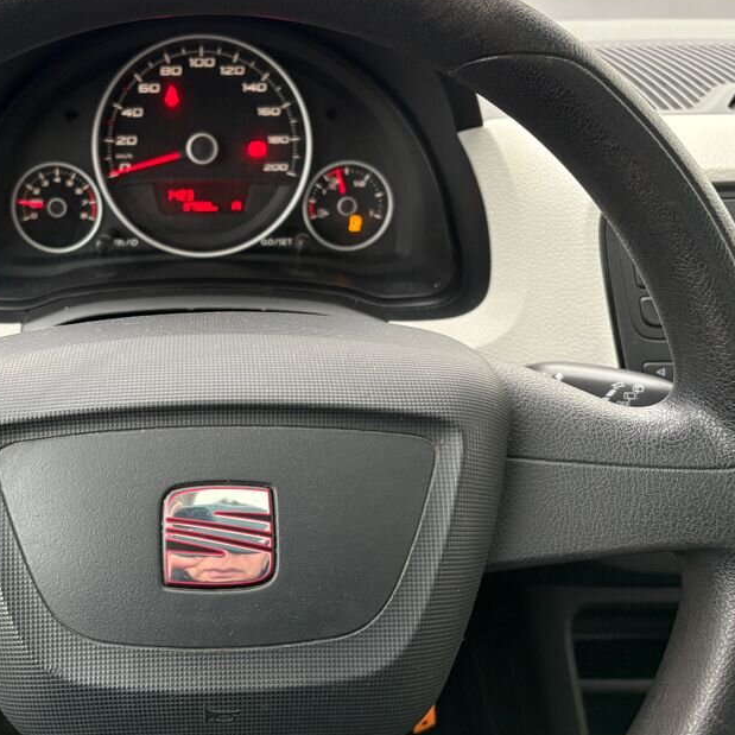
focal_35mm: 38
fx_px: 913
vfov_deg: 43.8
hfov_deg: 42.9
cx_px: 213
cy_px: 325
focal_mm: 5.96
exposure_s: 1/60
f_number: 1.6
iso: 200
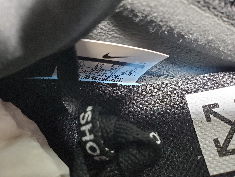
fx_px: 177
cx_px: 118
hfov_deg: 67.3
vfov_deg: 53.1
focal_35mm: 26
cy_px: 88
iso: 500
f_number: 2.4
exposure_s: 1/50
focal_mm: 4.3
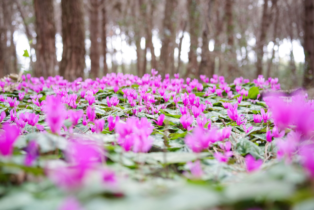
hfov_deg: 39.6
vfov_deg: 27.0
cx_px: 157
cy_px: 105
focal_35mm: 50
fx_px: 436
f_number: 5
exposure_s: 1/40
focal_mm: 50
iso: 400
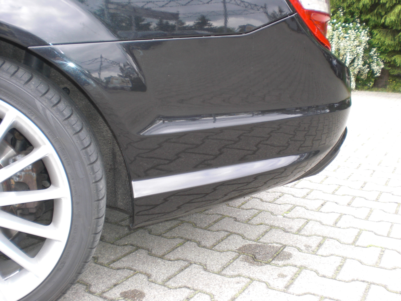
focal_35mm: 38
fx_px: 440
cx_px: 200
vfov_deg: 37.7
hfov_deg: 49.0
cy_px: 150
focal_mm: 6.3
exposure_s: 1/125
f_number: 3.1
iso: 100
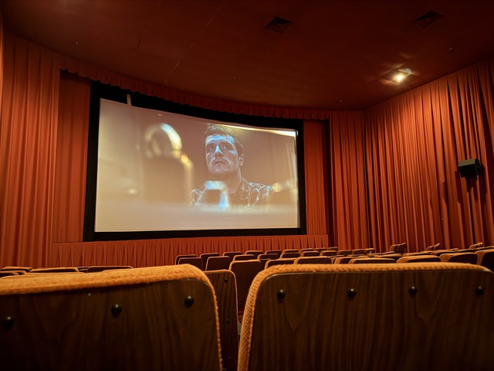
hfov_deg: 71.6
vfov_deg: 56.8
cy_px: 186
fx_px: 343
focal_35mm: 24
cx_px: 247
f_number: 1.78
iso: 2000
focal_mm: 6.76
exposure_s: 1/9
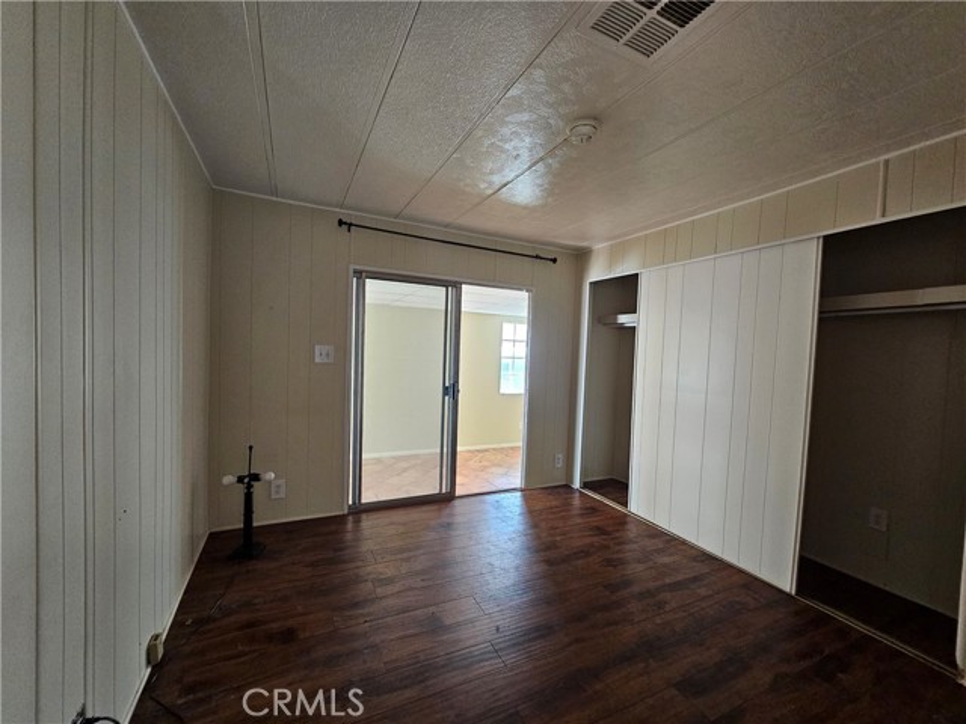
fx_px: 363
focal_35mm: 13
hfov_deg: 106.2
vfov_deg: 89.9
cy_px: 362
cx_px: 483
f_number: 2.2
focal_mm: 2.2
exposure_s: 1/30
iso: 320
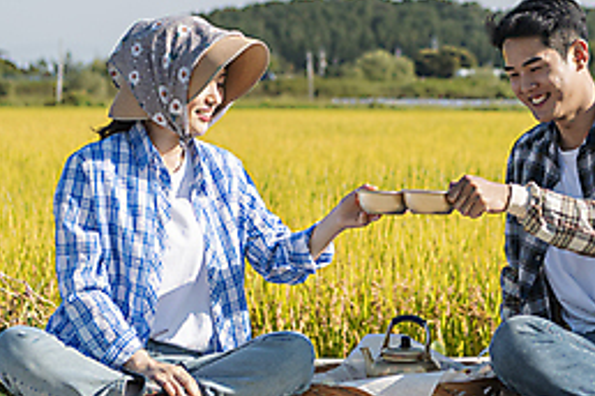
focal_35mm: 121
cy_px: 74
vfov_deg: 11.3
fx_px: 2000
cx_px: 461
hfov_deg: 16.8
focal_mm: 52
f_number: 3.5
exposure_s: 1/1250
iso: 100
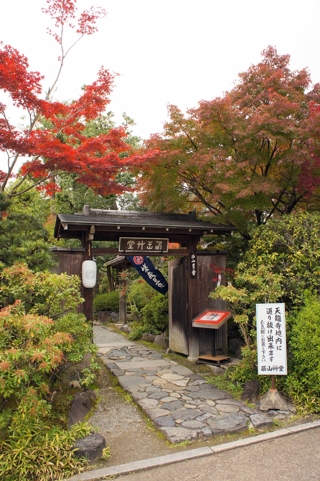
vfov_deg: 67.4
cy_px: 240
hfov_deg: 47.9
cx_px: 160
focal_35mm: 27
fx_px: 360
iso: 200
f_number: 6.3
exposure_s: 1/125
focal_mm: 18
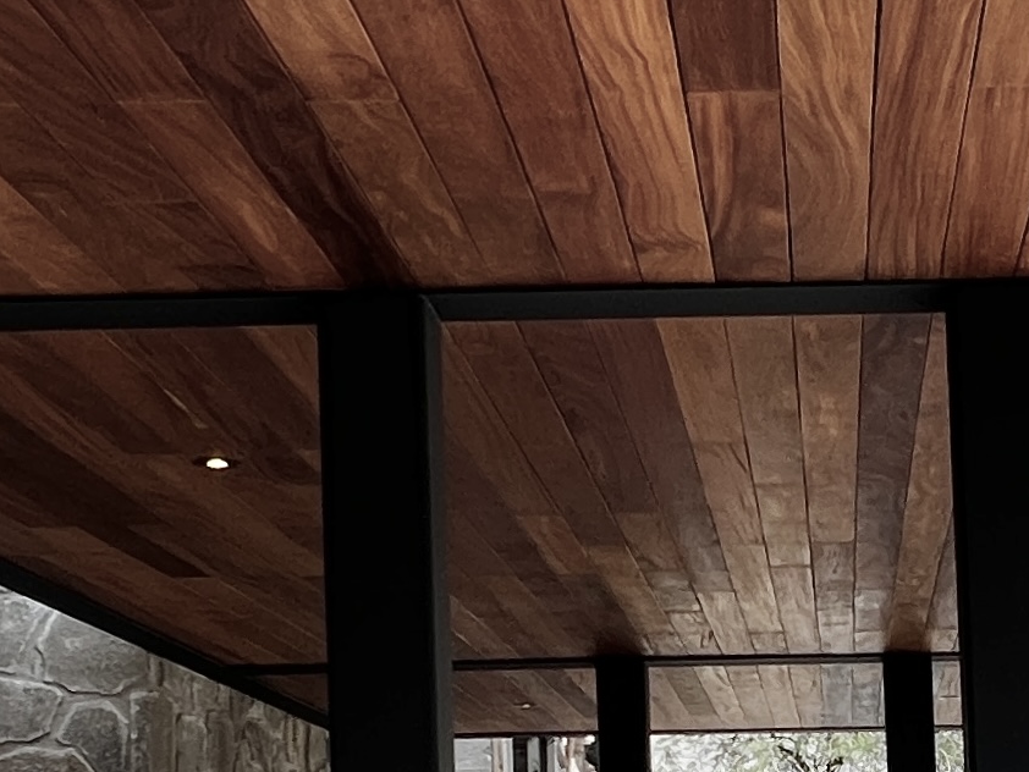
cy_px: 901
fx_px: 1784
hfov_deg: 31.1
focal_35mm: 60
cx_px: 869
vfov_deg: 22.7
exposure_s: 1/605
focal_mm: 1.57
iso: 32
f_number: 1.8
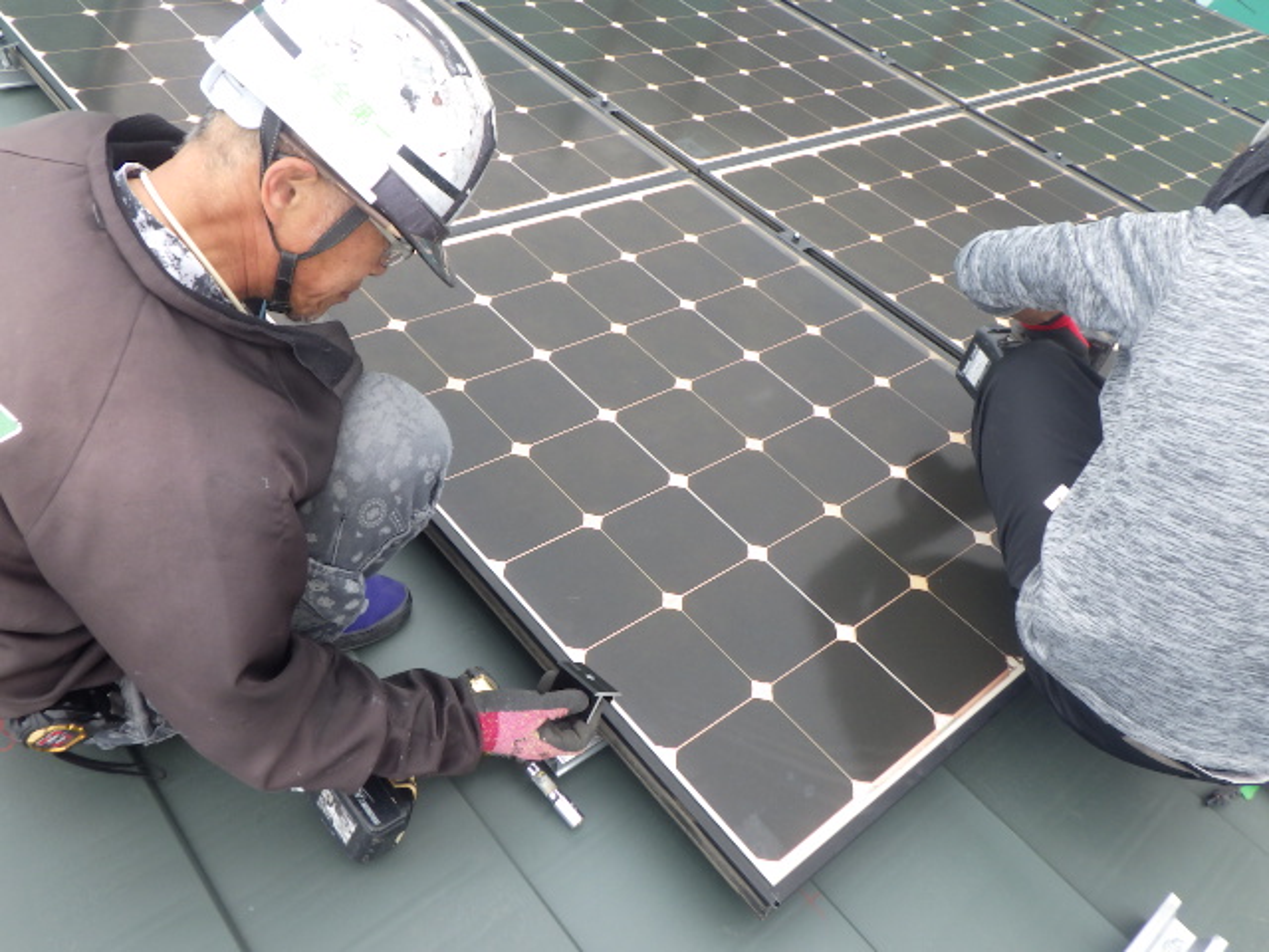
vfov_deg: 49.7
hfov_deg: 63.4
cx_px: 634
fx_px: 1026
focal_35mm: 28
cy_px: 476
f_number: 4.2
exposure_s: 1/160
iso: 125
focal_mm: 5
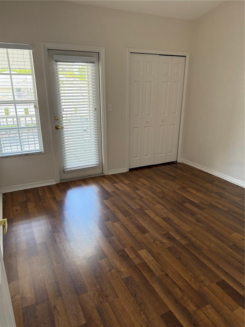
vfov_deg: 71.6
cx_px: 122
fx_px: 226
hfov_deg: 56.8
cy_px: 164
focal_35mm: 24
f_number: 1.78
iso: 200
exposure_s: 1/147
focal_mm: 6.76
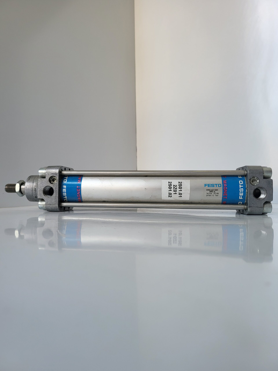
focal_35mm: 24
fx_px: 257
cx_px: 139
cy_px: 186
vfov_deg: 71.6
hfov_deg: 56.8
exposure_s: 1/129
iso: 40
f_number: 1.8
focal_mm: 5
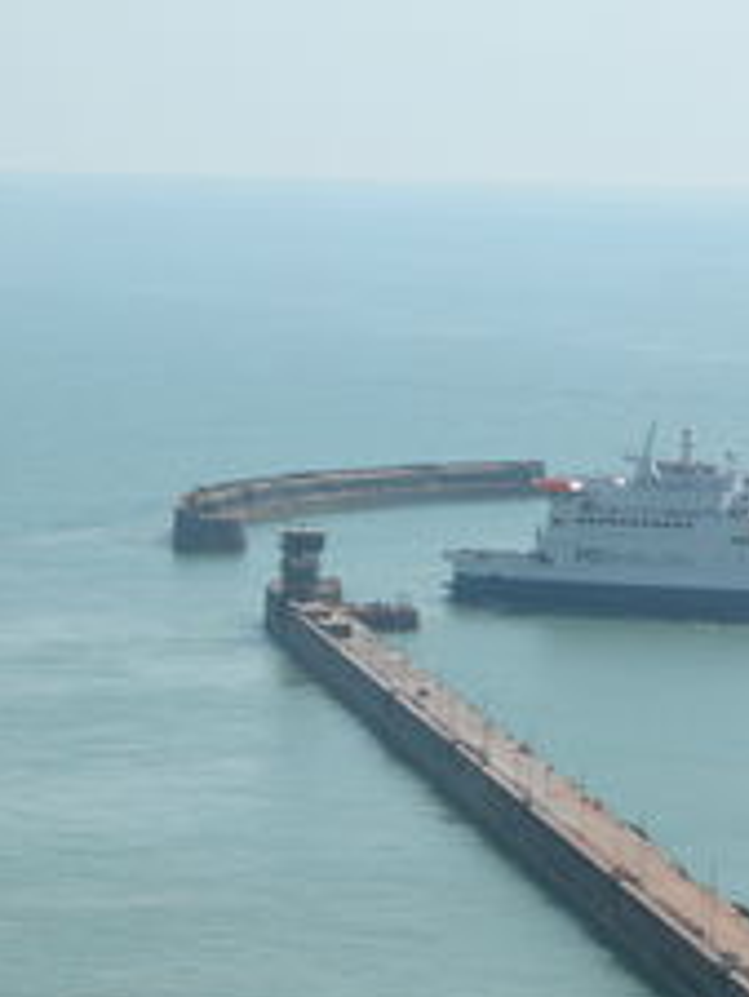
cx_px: 660
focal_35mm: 206
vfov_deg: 9.6
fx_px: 5937
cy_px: 518
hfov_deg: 7.2
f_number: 6.7
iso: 100
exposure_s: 1/479
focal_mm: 29.5
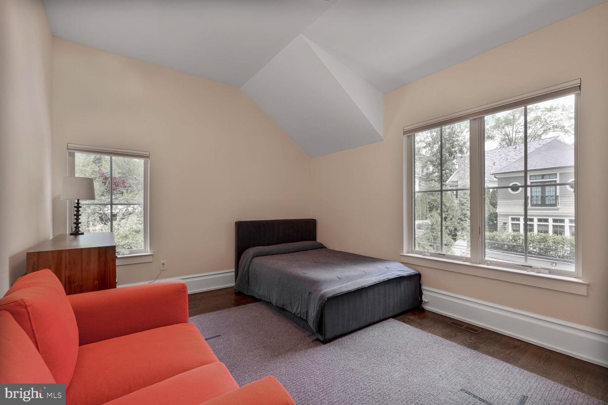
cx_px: 304
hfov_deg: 96.7
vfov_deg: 73.7
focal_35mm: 16
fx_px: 270
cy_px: 202
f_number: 8
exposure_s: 1/3
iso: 200
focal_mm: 16
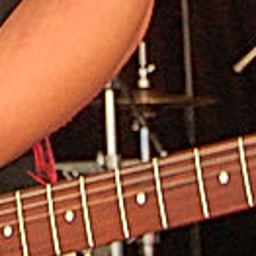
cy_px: -317
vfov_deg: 5.6
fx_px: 2535
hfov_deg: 5.7
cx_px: -98
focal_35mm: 303
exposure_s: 1/100
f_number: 5
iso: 800
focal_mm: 26
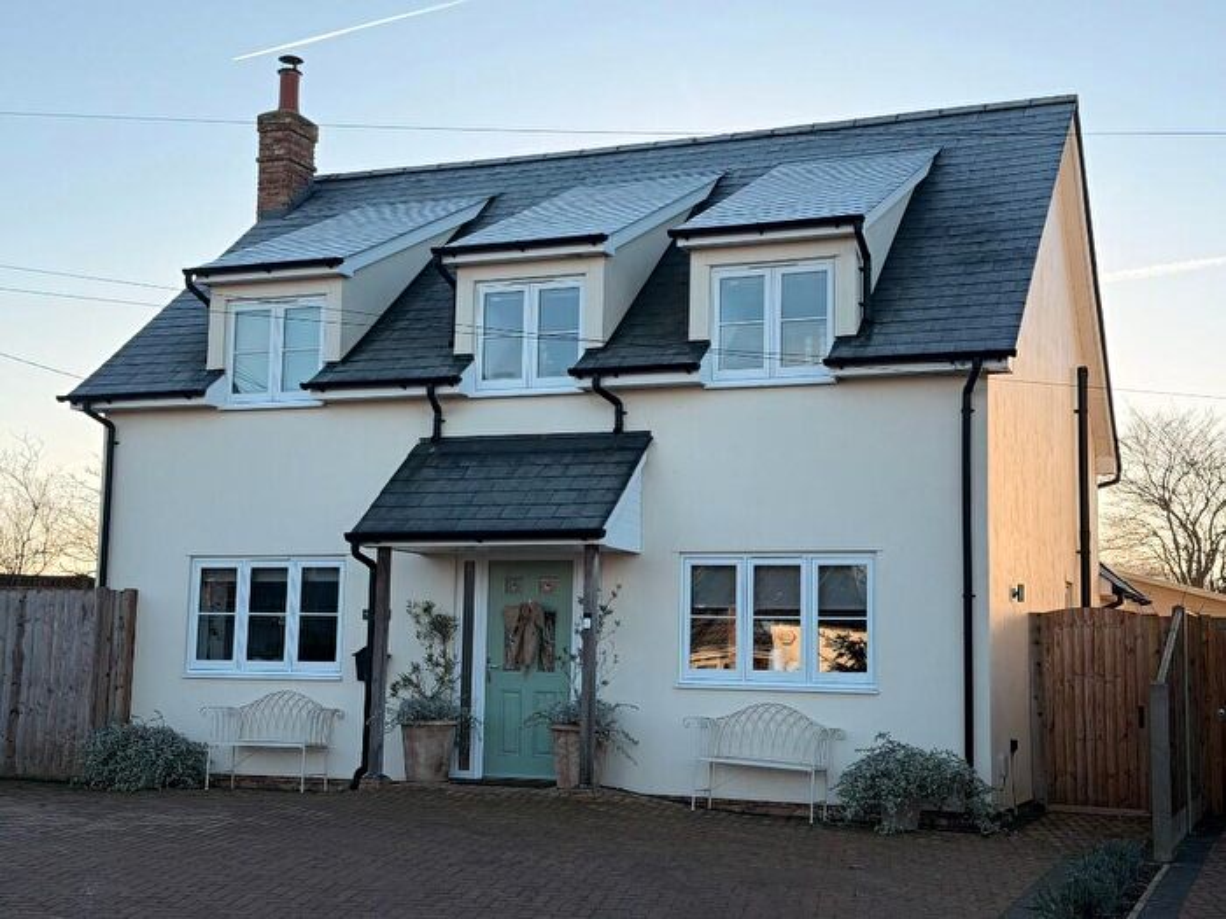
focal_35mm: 48
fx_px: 1700
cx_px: 613
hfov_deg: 39.7
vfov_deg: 30.3
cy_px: 460
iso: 80
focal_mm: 6.76
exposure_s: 1/1377
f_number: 1.78
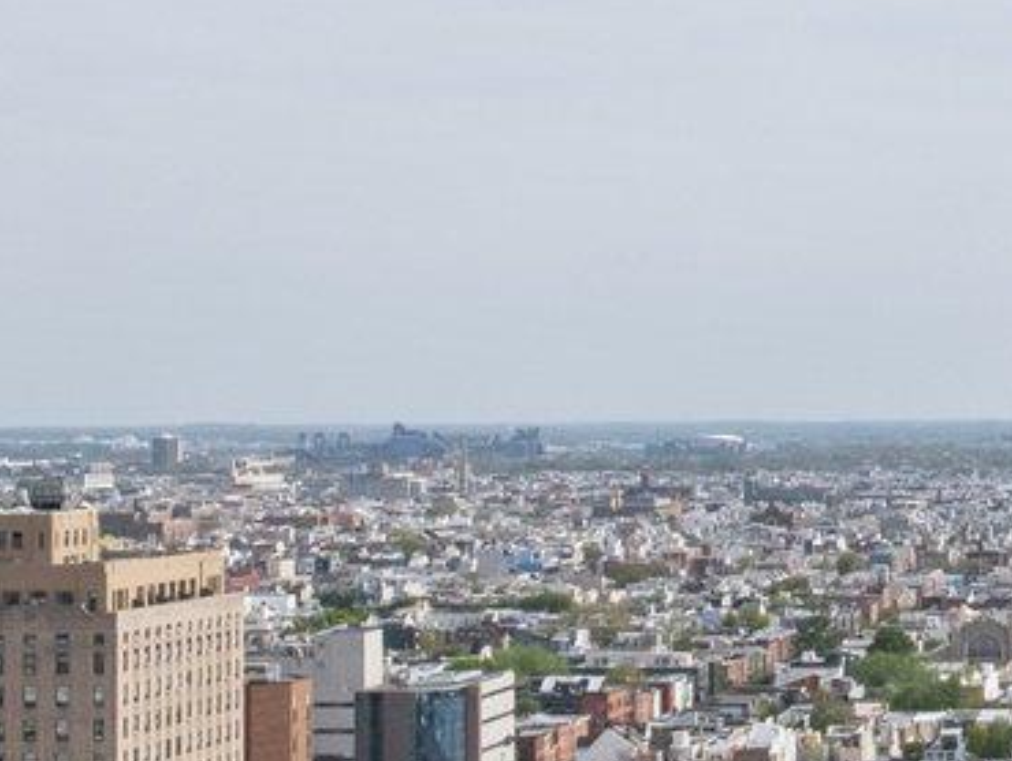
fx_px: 2955
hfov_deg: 18.0
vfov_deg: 14.7
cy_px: 324
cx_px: 1354
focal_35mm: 101
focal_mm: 12.6
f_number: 8
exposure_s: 1/1000
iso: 250
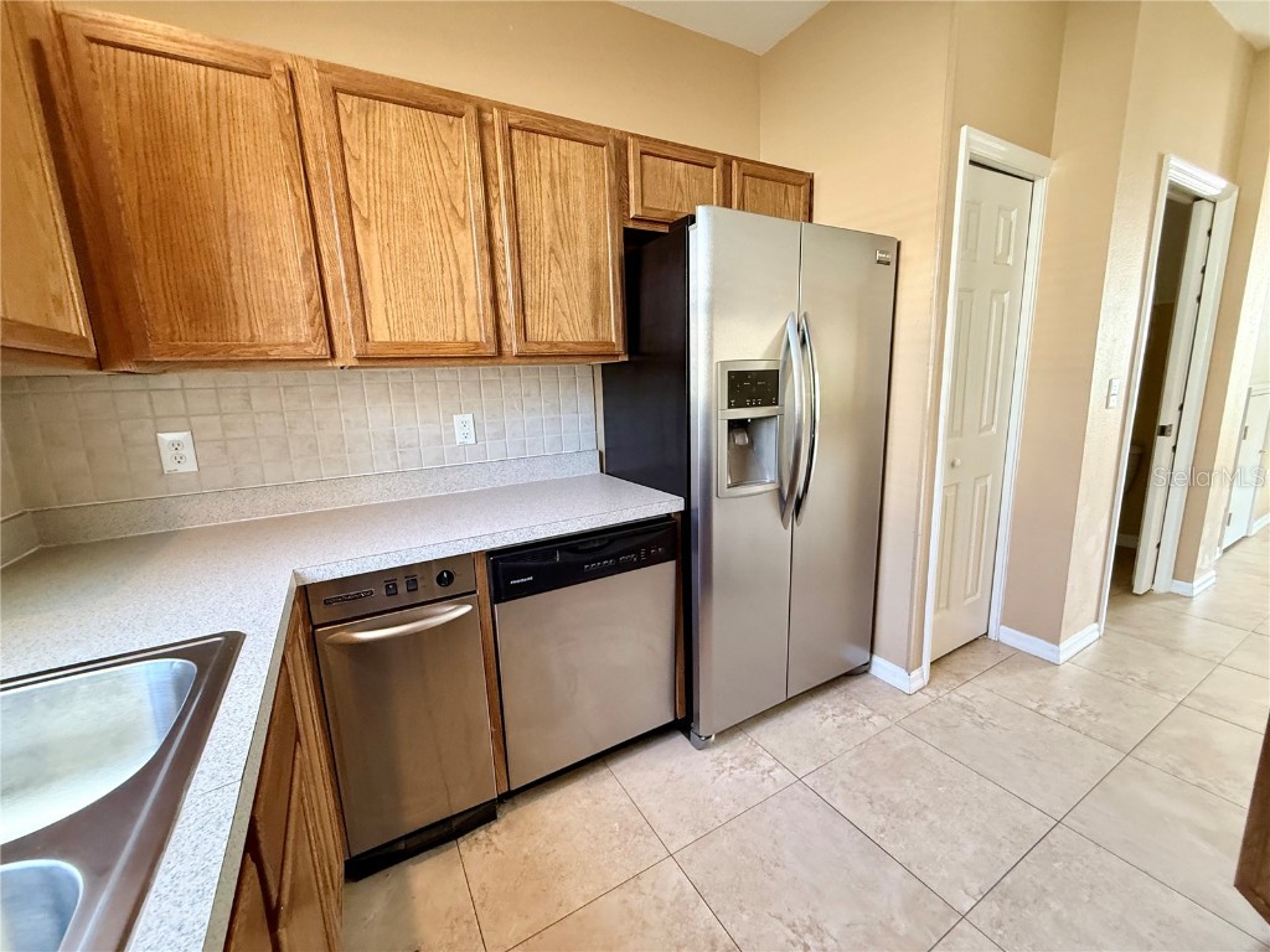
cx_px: 635
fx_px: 514
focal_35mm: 14
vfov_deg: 85.7
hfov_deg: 102.1
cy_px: 476
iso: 250
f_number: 2.2
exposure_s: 1/60
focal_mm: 2.22
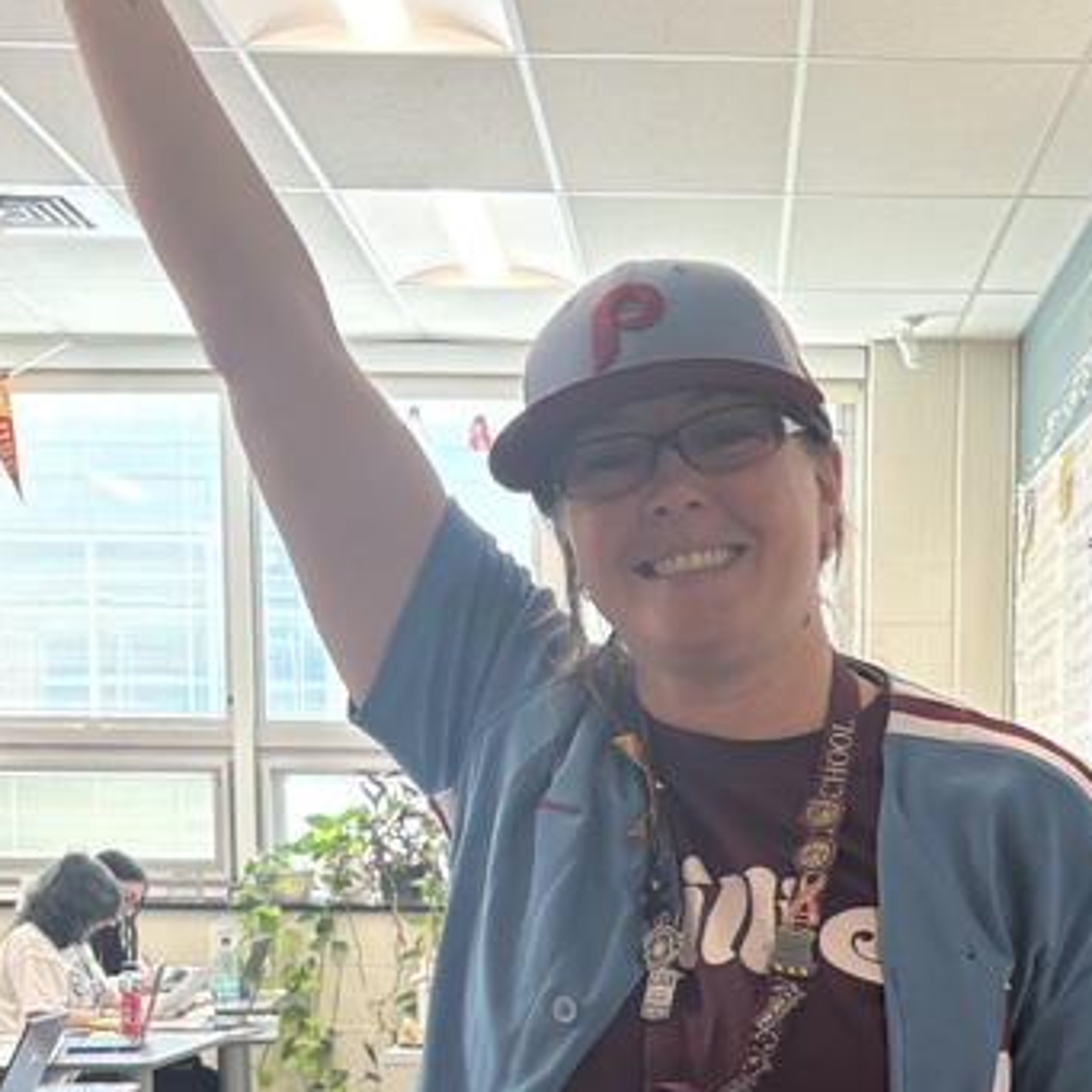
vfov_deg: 23.8
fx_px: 2463
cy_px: 1121
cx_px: 807
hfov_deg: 24.7
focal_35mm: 69
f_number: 1.6
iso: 125
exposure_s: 1/121
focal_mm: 5.96
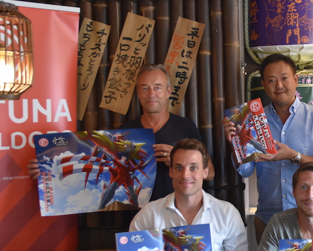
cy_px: 124
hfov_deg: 28.5
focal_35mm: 64
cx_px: 281
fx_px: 593
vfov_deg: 23.9
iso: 1100
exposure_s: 1/60
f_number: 4
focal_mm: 24
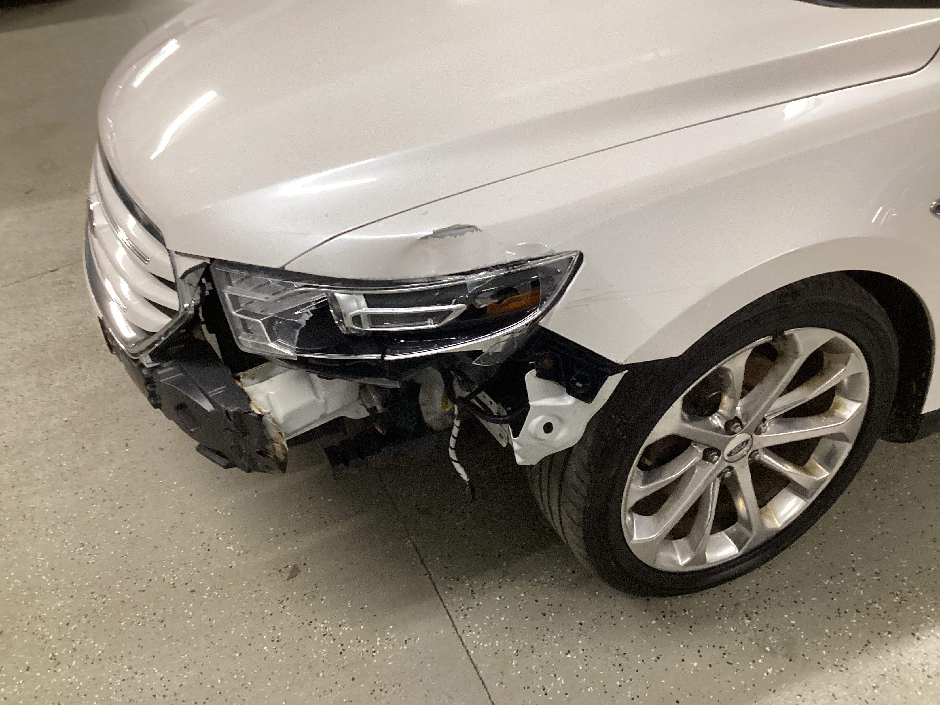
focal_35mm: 31
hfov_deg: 58.4
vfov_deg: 45.4
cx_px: 470
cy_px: 352
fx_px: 842
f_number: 2.4
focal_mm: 3.3
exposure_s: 1/50
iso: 160
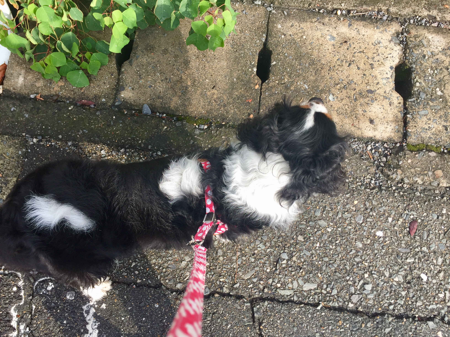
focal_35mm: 29
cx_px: 225
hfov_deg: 61.7
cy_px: 168
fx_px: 377
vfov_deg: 48.2
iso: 32
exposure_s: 1/732
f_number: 2.2
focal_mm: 4.15
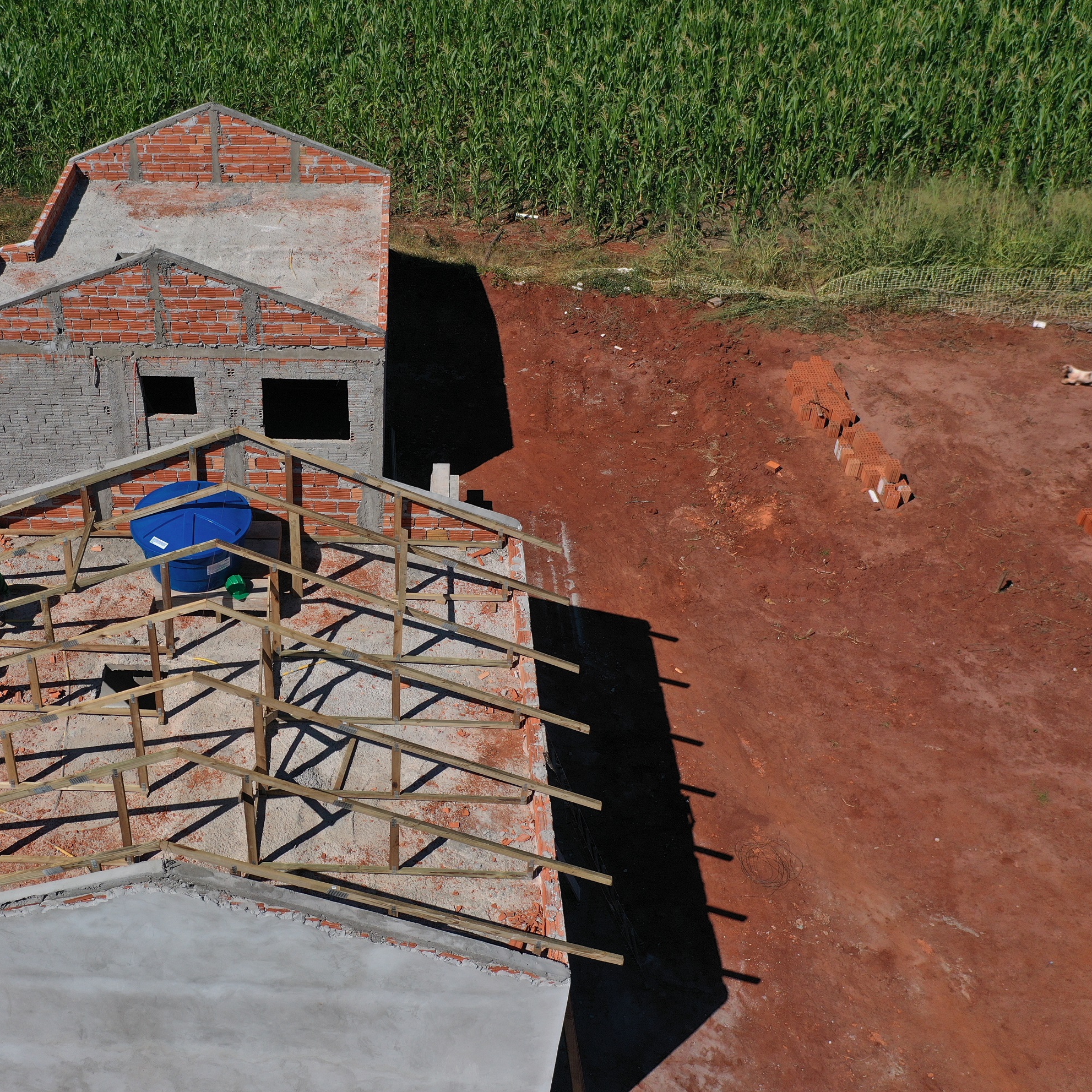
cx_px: 320
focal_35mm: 36
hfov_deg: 45.0
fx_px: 1285
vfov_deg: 46.0
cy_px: 548
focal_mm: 10.26
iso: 100
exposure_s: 1/60
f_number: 3.5
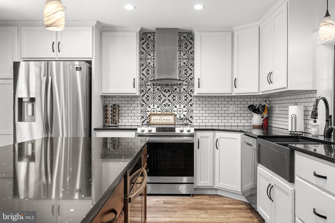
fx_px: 279
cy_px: 112
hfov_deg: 61.9
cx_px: 168
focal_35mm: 30
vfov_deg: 43.6
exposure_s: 1/2
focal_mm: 30
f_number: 8
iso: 320
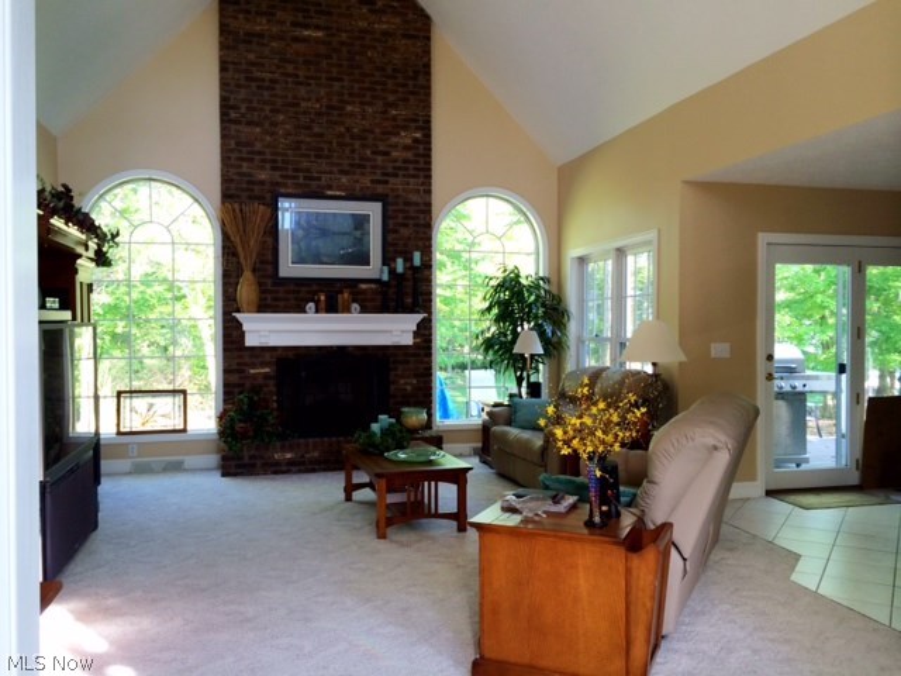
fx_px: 781
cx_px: 450
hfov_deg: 60.0
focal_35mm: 30
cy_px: 338
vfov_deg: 46.8
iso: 40
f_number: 2.2
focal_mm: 4.12
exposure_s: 1/40
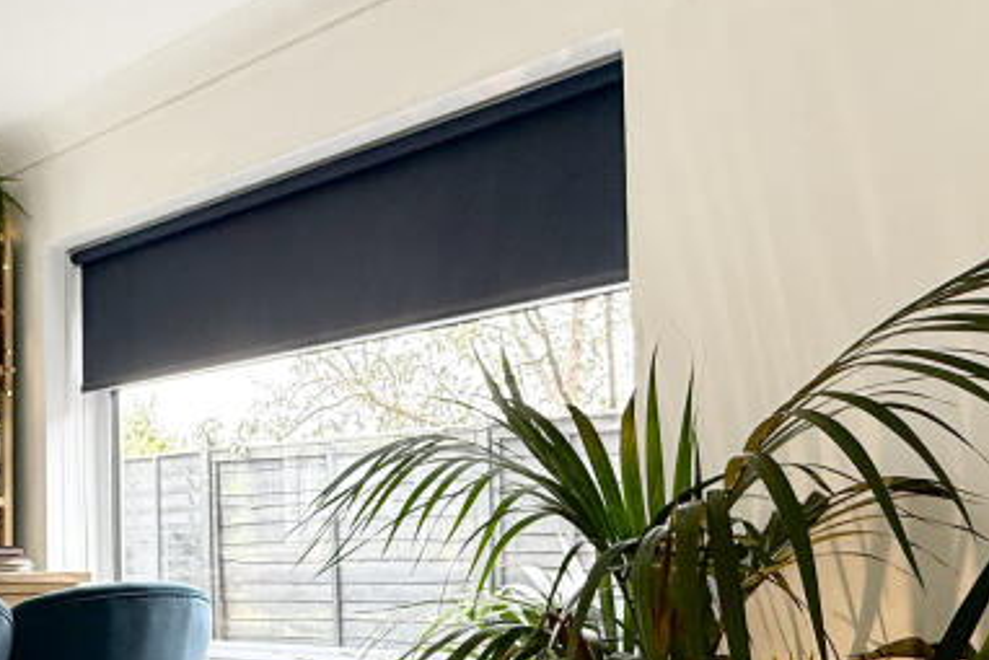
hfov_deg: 48.9
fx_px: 1072
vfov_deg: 33.1
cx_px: 355
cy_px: 546
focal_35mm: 39
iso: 125
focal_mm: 2.22
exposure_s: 1/99
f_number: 2.2
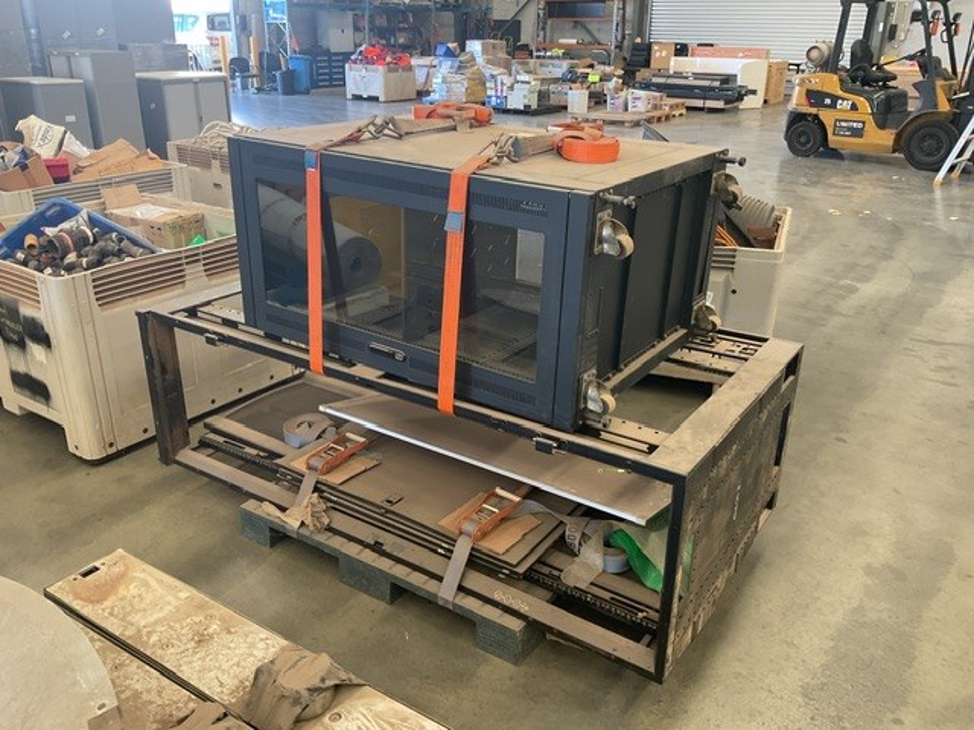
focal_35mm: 29
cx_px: 487
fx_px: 816
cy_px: 365
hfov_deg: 61.7
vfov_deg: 48.2
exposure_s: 1/50
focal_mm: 3
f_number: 1.8
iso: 64
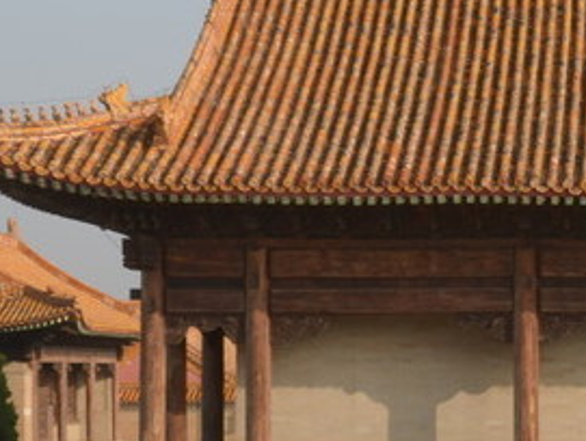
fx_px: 2373
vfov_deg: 10.6
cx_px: 636
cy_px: 338
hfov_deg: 13.8
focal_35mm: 140
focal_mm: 22
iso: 200
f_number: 11
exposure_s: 1/200
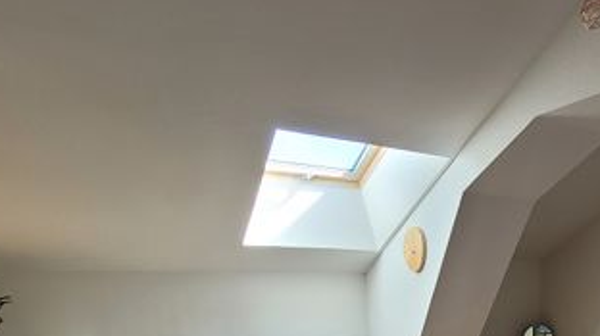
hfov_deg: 54.1
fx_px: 509
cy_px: 396
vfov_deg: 31.2
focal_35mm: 32
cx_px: 528
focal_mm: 1.74
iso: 64
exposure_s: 1/50
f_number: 2.2
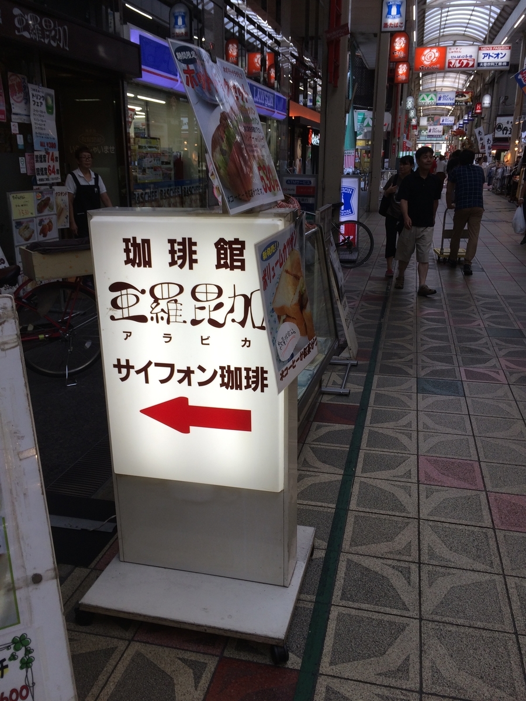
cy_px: 350
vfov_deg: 61.7
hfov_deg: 48.2
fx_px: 588
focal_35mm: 29
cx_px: 263
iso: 32
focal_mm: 4.15
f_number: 2.2
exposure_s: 1/120
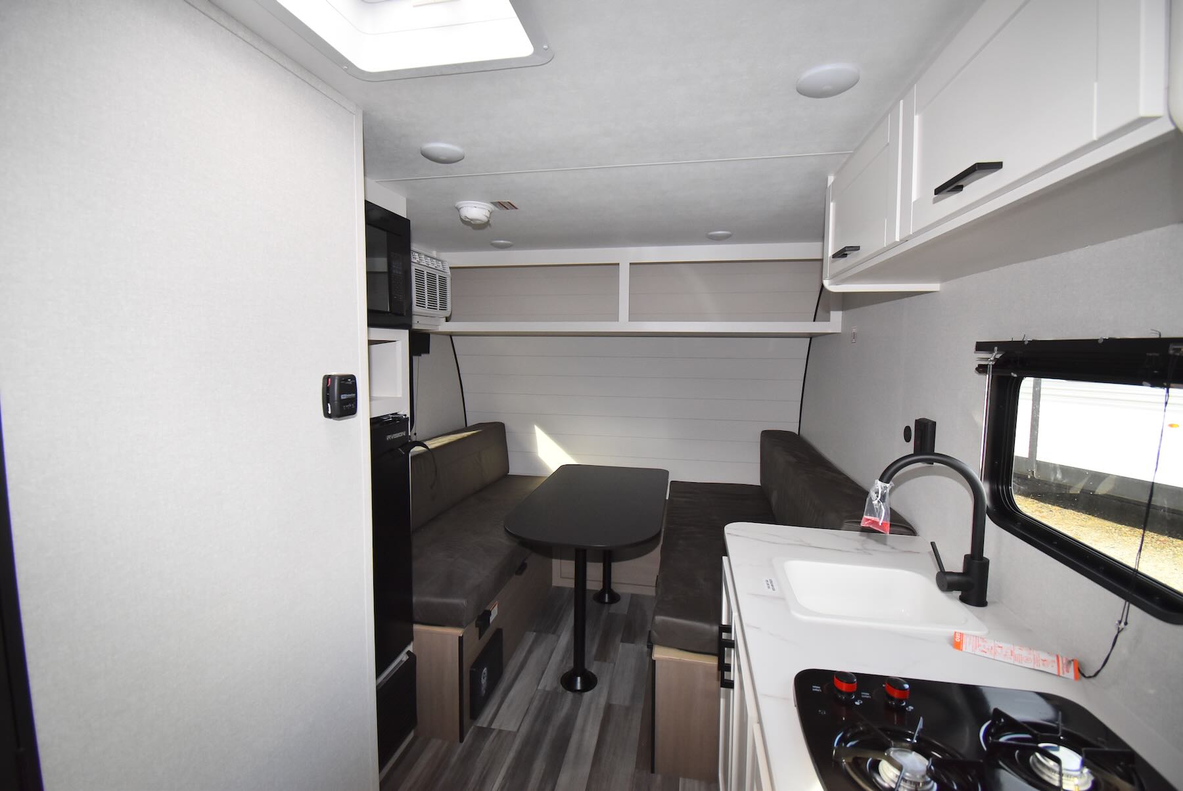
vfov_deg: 77.5
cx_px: 592
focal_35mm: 15
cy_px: 396
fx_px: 493
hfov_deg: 100.3
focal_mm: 10
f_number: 5
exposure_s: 1/100
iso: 800
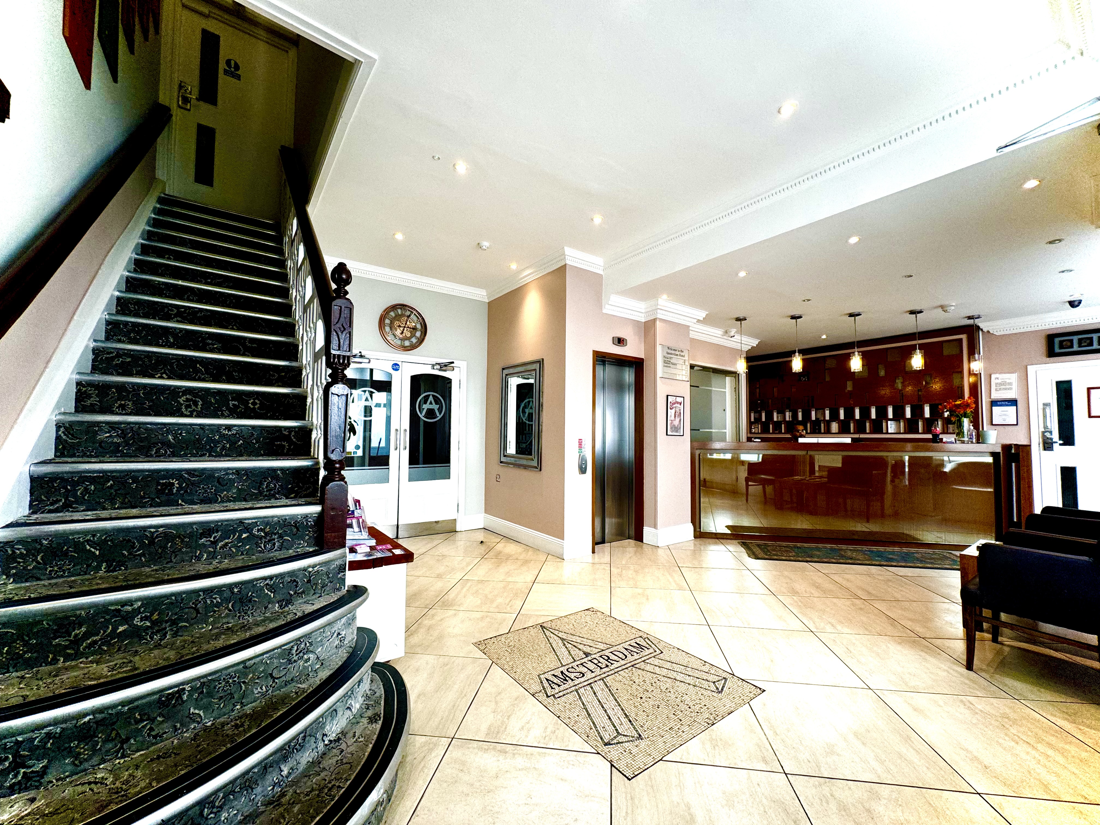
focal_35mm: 14
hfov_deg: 102.1
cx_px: 550
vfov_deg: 85.7
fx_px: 445
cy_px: 412
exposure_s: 1/100
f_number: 2.2
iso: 100
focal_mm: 2.22
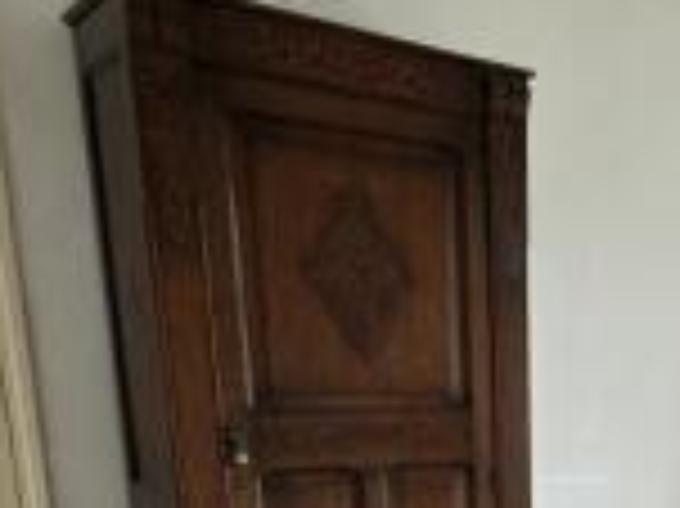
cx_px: 768
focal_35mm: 54
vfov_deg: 23.9
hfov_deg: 31.2
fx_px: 1060
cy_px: 650
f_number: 2.2
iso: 400
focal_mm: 2.22
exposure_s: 1/100
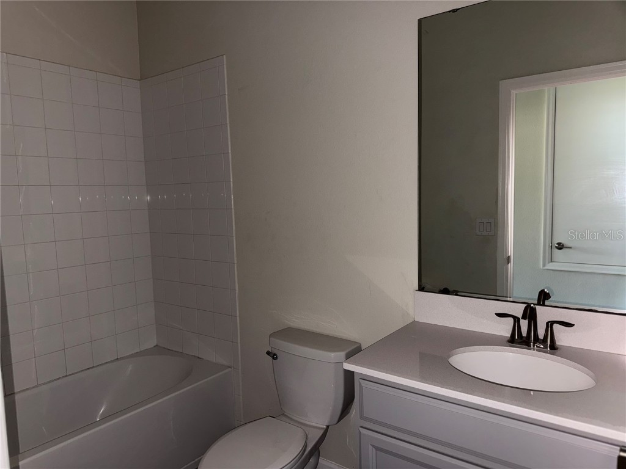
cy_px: 234
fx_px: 434
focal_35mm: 24
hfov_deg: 71.6
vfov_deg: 56.8
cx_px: 313
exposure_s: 1/12
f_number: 1.78
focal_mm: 6.76
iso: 80
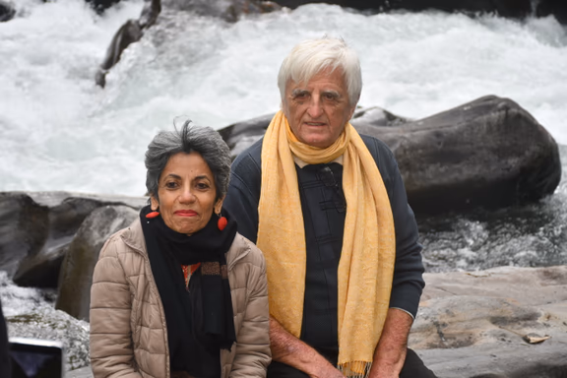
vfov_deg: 14.7
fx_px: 1465
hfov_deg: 21.9
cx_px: 284
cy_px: 189
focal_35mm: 93
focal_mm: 62
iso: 100
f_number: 6.3
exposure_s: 1/250
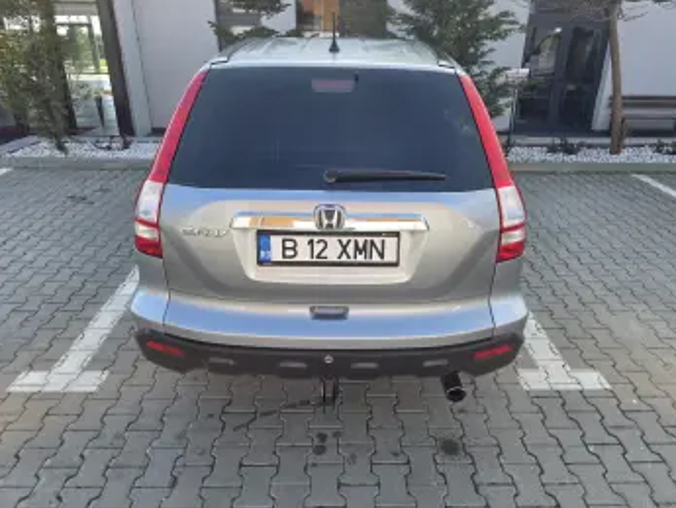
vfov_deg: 56.8
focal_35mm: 24
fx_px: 469
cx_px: 343
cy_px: 247
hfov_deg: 71.6
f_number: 1.7
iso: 80
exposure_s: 1/1559
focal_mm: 6.3
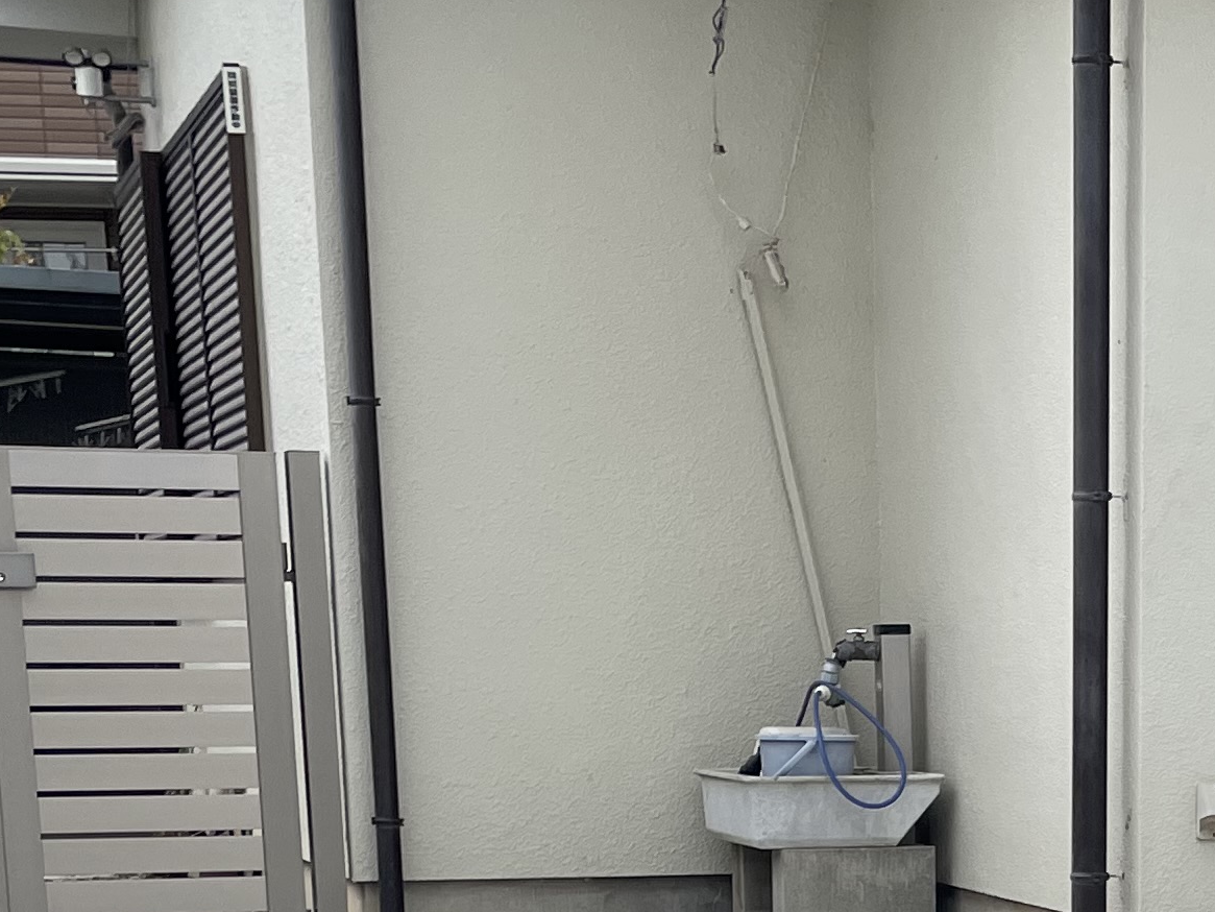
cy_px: 1396
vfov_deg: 15.1
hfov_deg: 21.2
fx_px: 3159
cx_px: 1129
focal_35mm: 90
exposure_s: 1/972
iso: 32
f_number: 1.6
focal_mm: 4.2
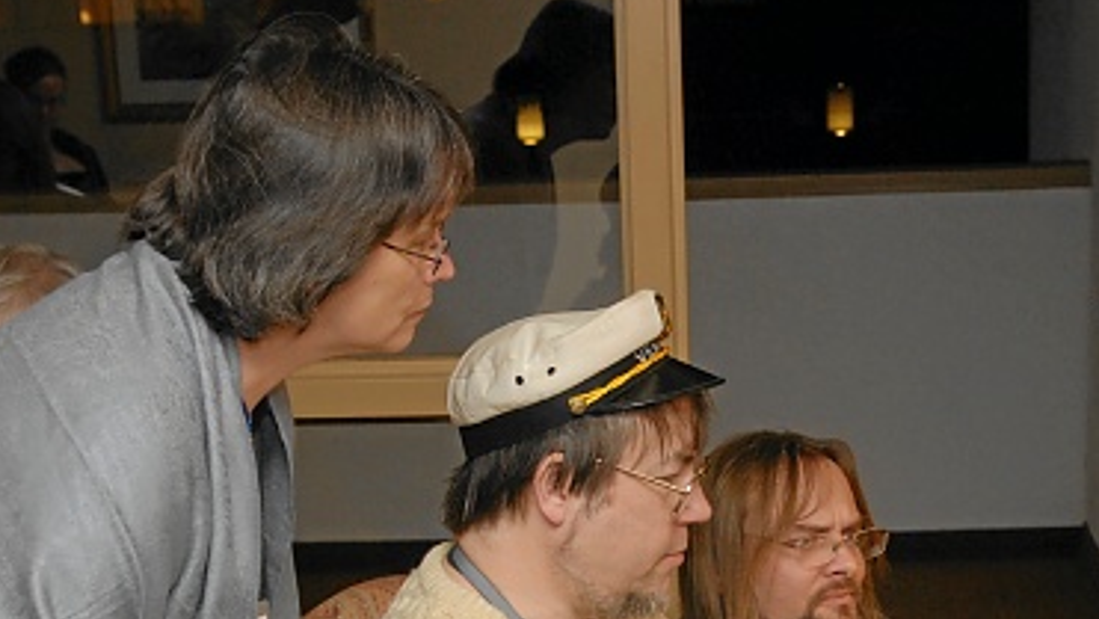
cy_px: 674
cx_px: 631
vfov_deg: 13.4
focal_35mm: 89
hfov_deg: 23.9
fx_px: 2594
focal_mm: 30
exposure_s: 1/60
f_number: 4.5
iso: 400
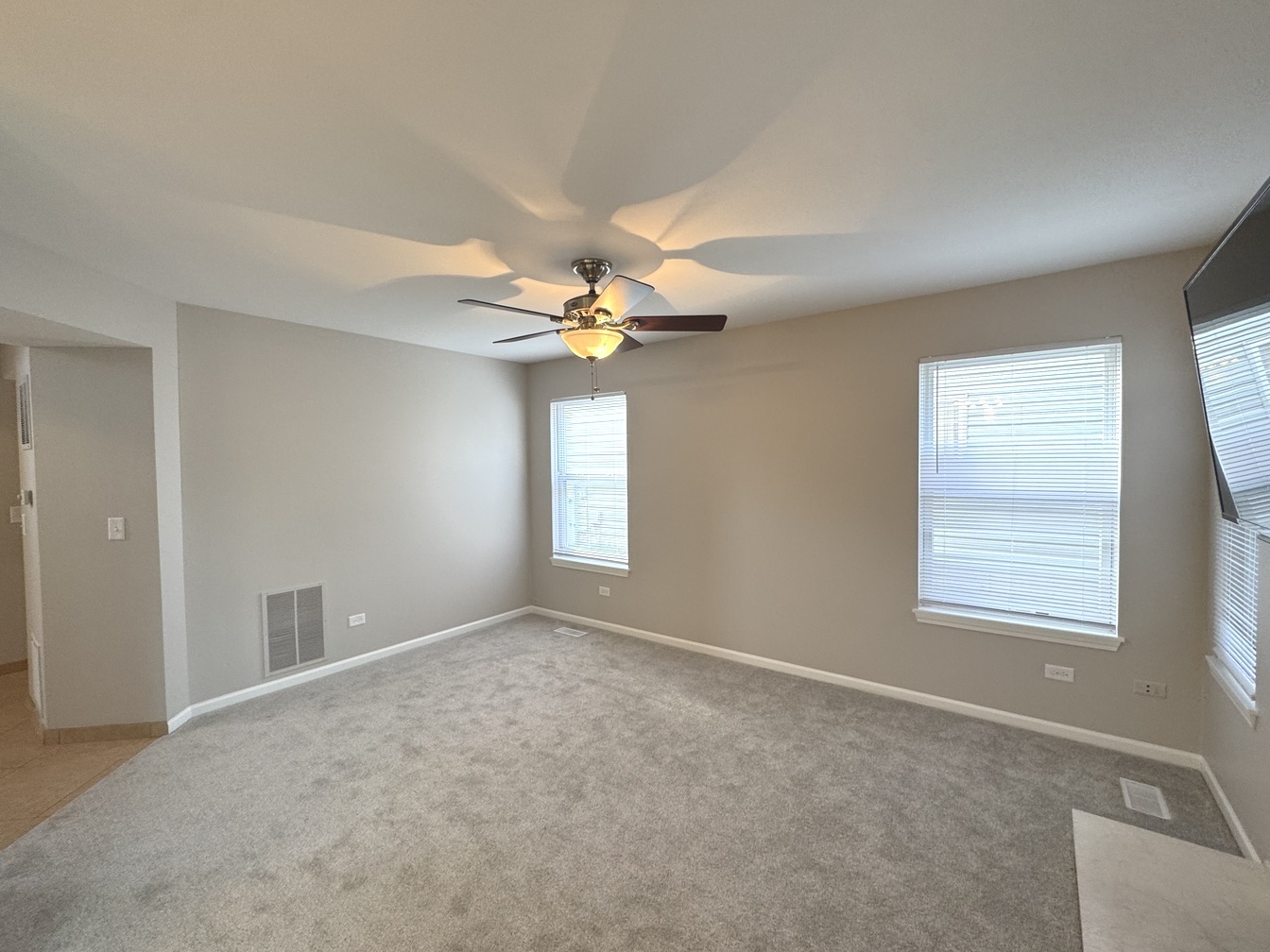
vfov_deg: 81.7
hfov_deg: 98.2
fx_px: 550
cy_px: 477
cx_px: 620
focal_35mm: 15
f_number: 2.2
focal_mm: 2.22
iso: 160
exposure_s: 1/60
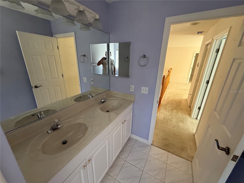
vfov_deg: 85.7
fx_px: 99
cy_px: 92
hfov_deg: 102.1
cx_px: 122
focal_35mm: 14
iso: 320
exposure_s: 1/85
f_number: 2.2
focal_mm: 2.22
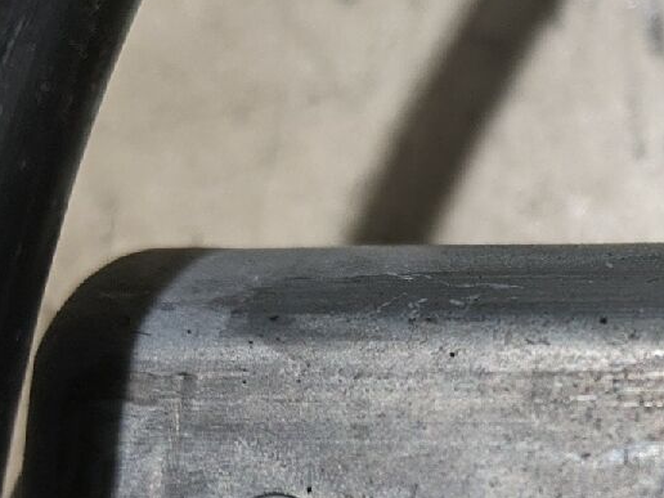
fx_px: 1784
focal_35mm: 93
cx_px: 634
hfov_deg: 20.5
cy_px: 483
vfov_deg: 15.6
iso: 171
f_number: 1.89
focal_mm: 5.43
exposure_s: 1/100
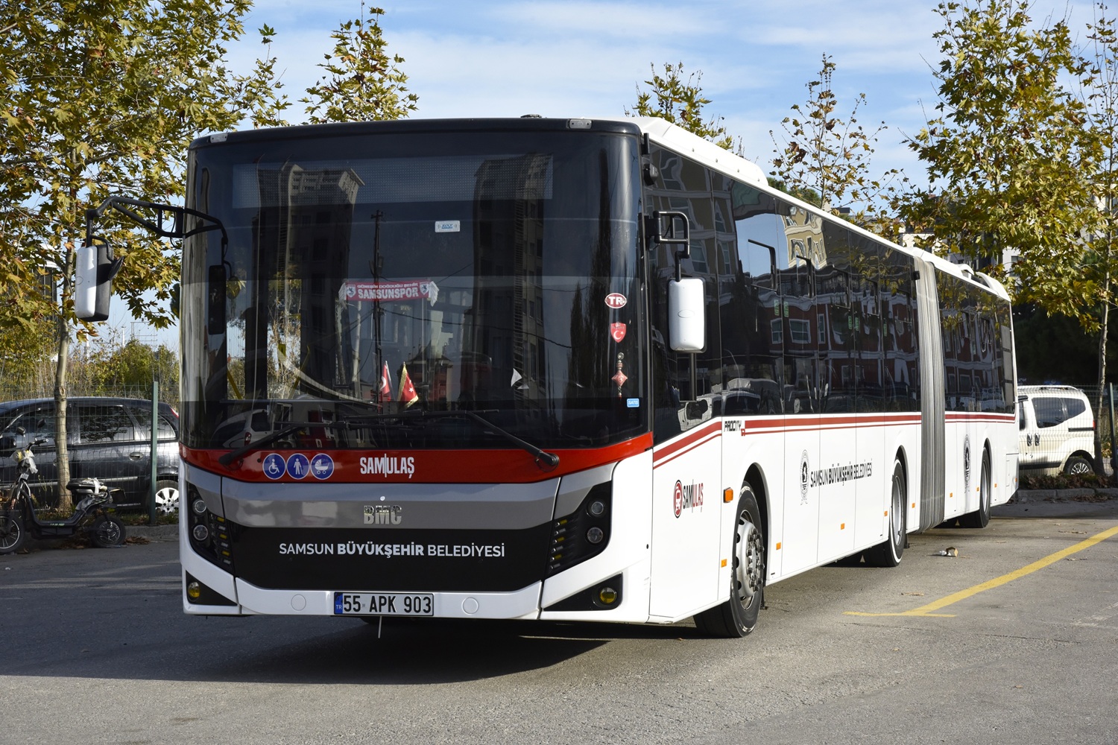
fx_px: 2050
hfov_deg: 30.5
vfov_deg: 20.6
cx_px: 559
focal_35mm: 66
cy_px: 372
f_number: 14
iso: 1250
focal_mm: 66
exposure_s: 1/800
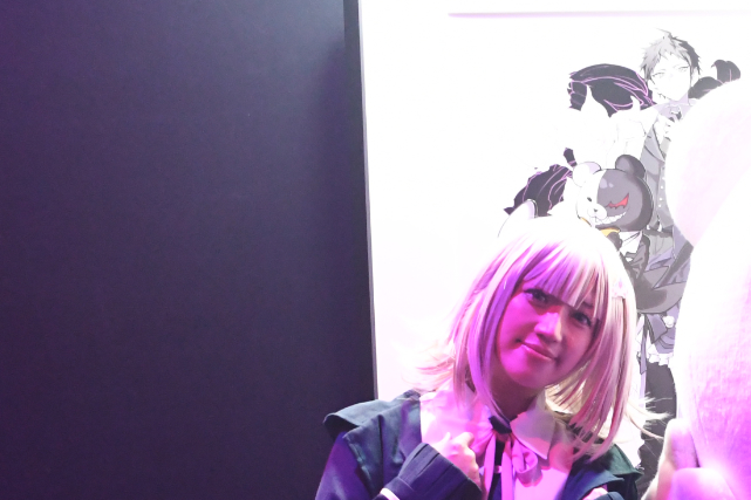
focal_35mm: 91
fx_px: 1898
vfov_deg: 14.7
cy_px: 530
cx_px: 788
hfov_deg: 21.4
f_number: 8
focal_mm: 24
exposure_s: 1/60
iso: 4500
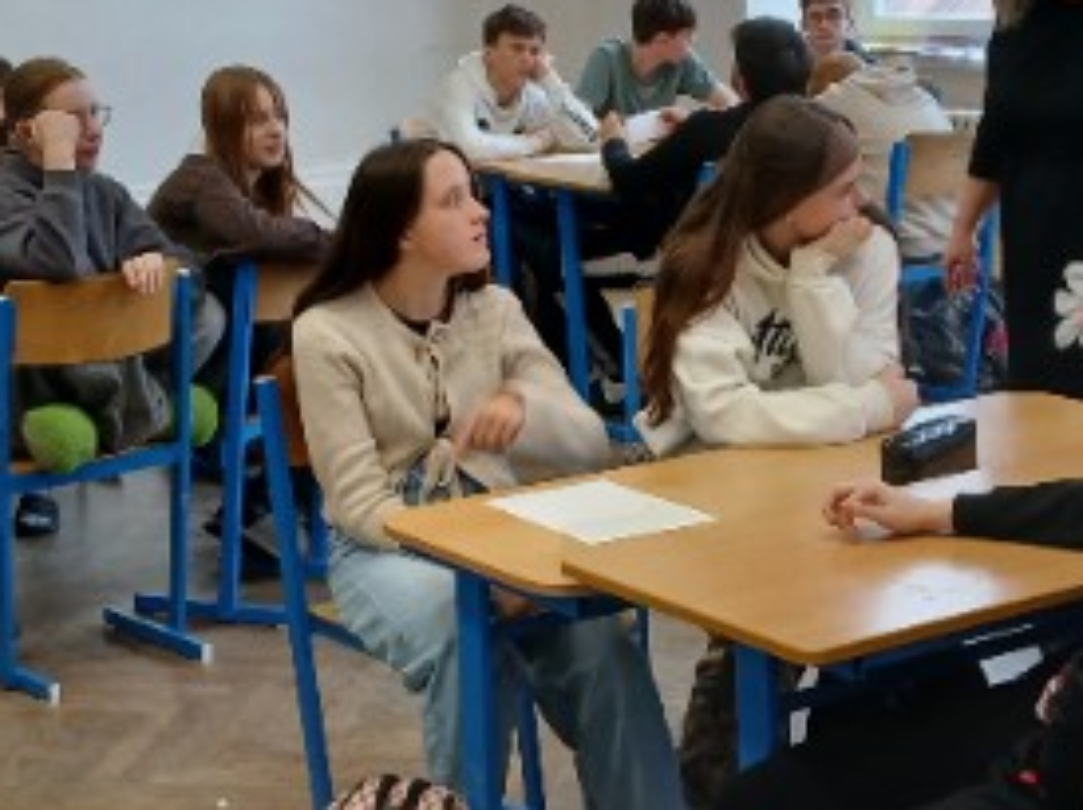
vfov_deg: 19.4
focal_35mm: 76
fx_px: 2376
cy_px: 419
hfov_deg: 25.7
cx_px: 534
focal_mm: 3.98
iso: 40
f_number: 1.8
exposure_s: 1/60
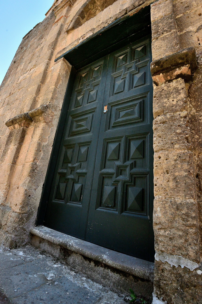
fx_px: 135
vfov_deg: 96.8
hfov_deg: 73.7
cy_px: 152
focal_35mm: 16
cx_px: 101
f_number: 8
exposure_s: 1/1600
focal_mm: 16
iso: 5000
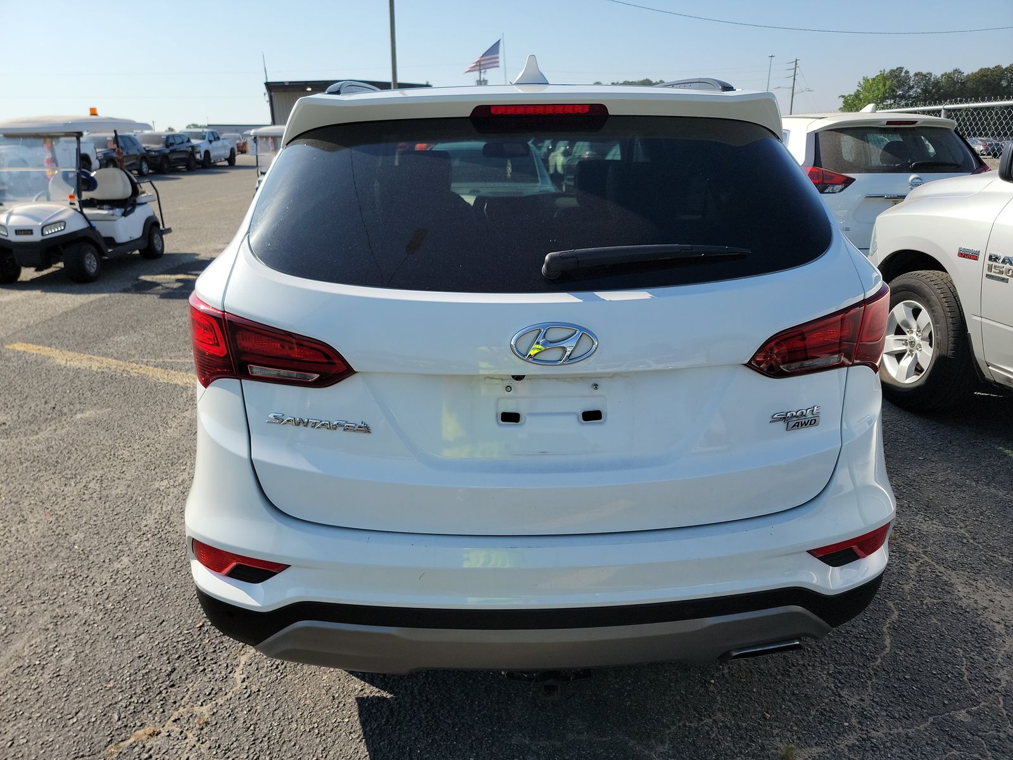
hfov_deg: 71.6
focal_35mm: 24
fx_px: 702
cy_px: 380
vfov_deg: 56.8
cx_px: 506
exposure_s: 1/868
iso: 50
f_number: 1.8
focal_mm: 6.7
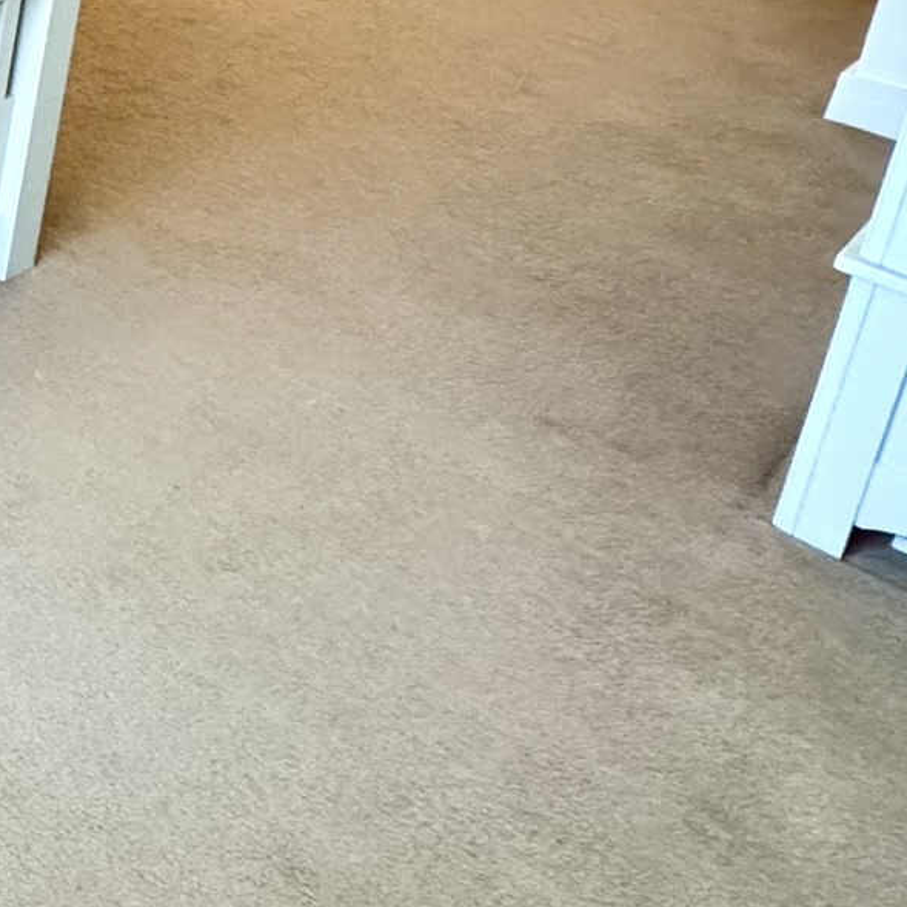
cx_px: -534
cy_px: -226
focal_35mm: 43
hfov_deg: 25.8
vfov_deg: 31.6
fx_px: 1275
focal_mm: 2.22
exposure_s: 1/100
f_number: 2.2
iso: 320
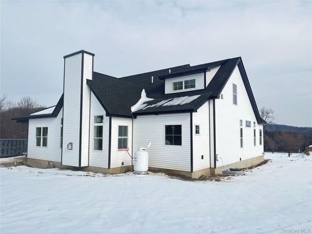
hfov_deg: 67.3
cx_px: 156
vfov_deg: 53.1
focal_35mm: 26
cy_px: 117
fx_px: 234
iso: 50
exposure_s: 1/2639
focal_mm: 5.96
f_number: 1.6
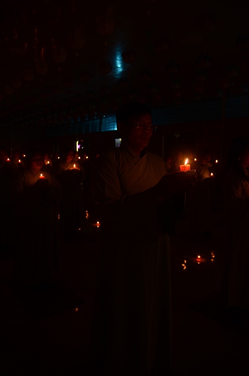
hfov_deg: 50.2
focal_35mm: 26
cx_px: 124
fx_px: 266
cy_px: 188
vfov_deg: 70.5
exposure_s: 1/100
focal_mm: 17
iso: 800
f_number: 2.8
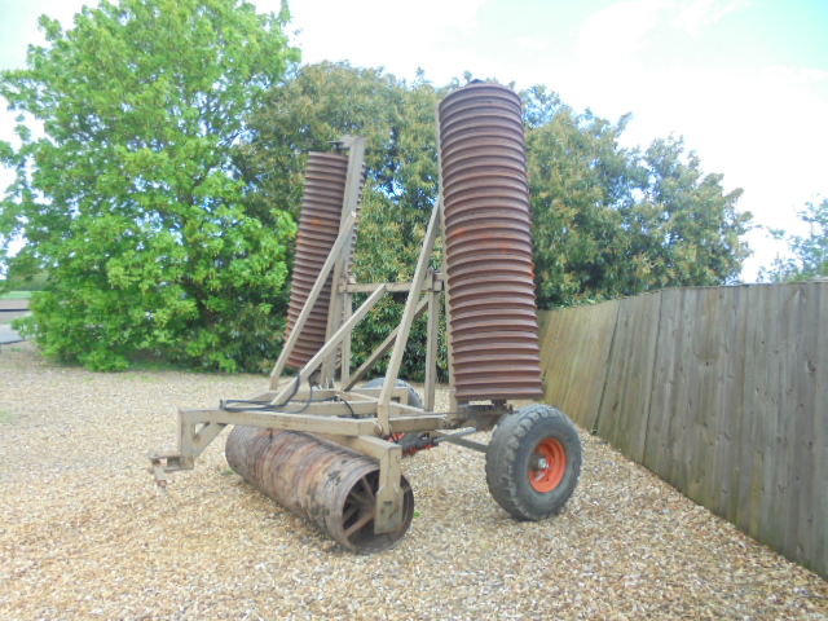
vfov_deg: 53.1
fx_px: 622
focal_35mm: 26
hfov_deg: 67.3
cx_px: 414
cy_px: 310
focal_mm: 4.6
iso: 100
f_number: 3.5
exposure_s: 1/400
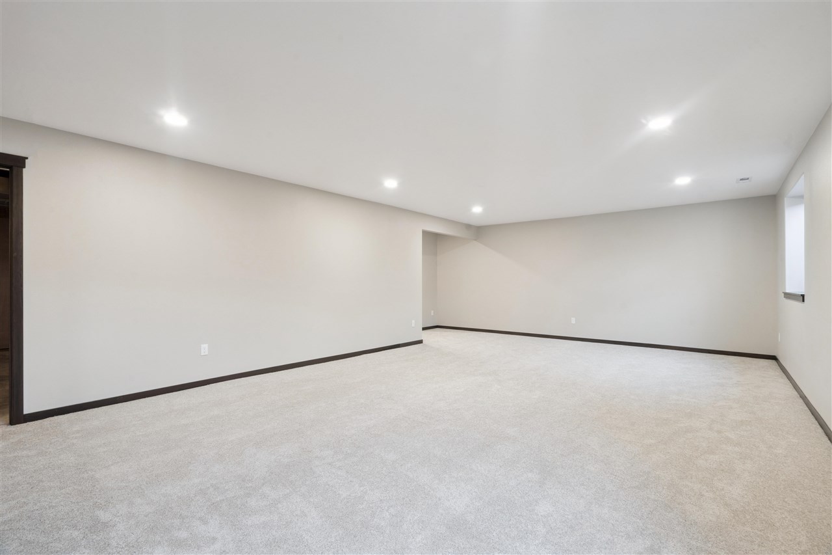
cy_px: 278
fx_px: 370
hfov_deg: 96.7
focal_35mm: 16
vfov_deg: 73.7
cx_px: 416
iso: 400
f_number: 10
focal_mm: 16
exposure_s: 1/3.33
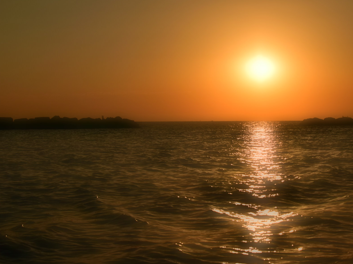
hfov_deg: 25.1
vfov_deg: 19.2
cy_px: 103
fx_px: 782
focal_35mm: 77
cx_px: 262
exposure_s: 1/4000
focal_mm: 35
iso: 100
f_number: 5
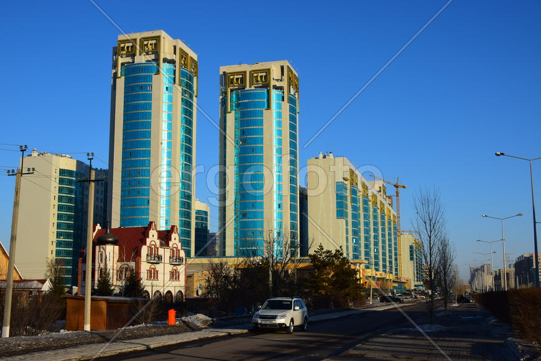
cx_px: 270
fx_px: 676
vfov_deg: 29.9
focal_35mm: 45
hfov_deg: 43.6
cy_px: 180
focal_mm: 30
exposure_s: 1/200
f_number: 11
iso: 100
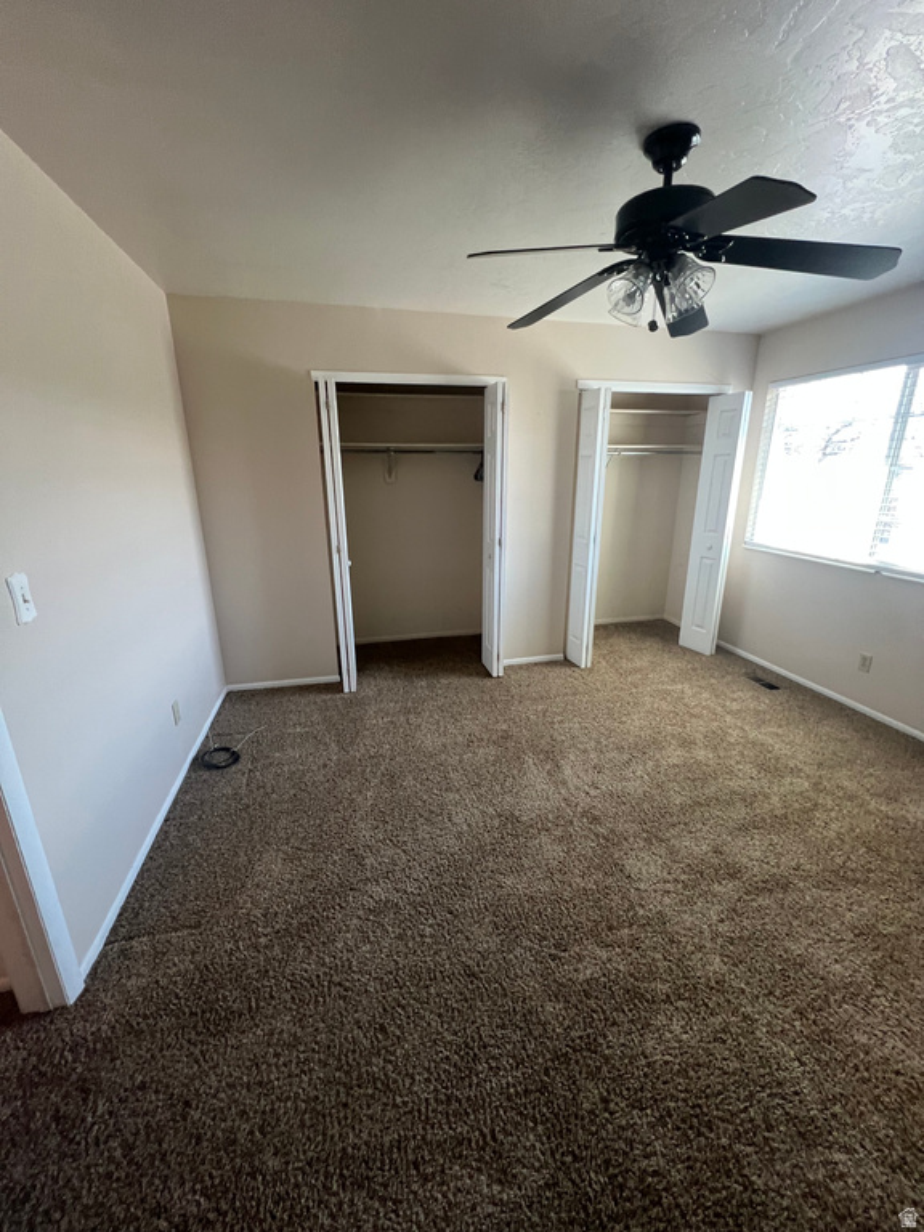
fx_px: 463
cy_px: 616
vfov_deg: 106.2
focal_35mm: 13
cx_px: 462
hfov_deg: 89.9
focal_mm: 1.57
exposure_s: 1/60
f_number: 1.8
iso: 160
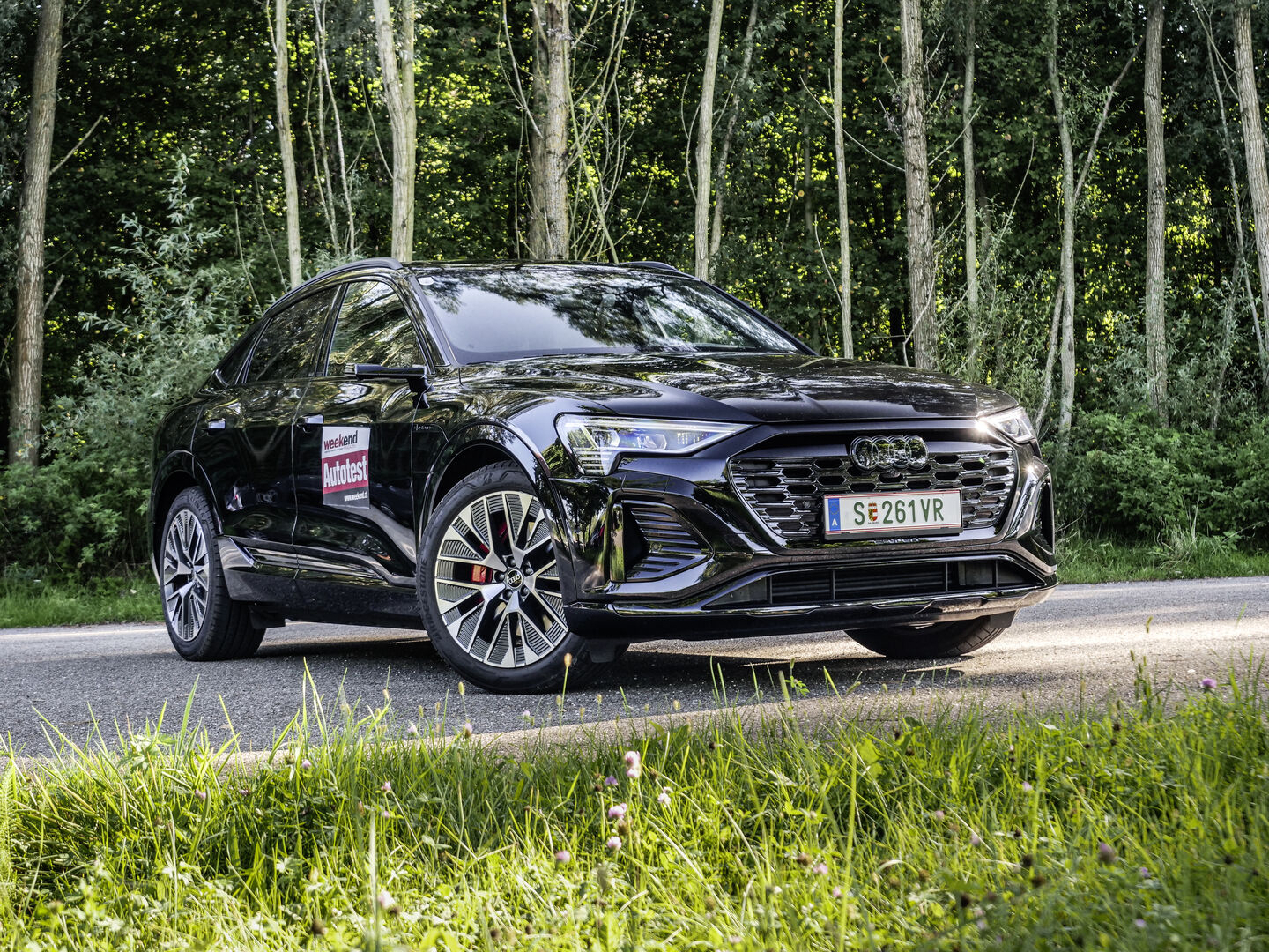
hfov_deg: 31.2
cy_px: 476
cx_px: 634
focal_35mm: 62
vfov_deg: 23.7
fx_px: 2273
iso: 400
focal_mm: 31
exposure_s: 1/80
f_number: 4
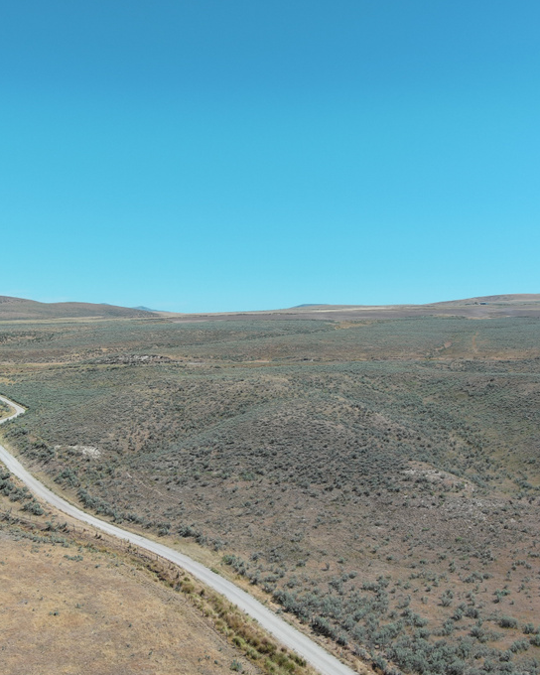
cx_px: 328
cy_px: 338
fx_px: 819
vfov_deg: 44.8
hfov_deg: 36.3
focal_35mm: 41
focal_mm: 10.57
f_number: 2.8
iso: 101
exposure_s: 1/1511
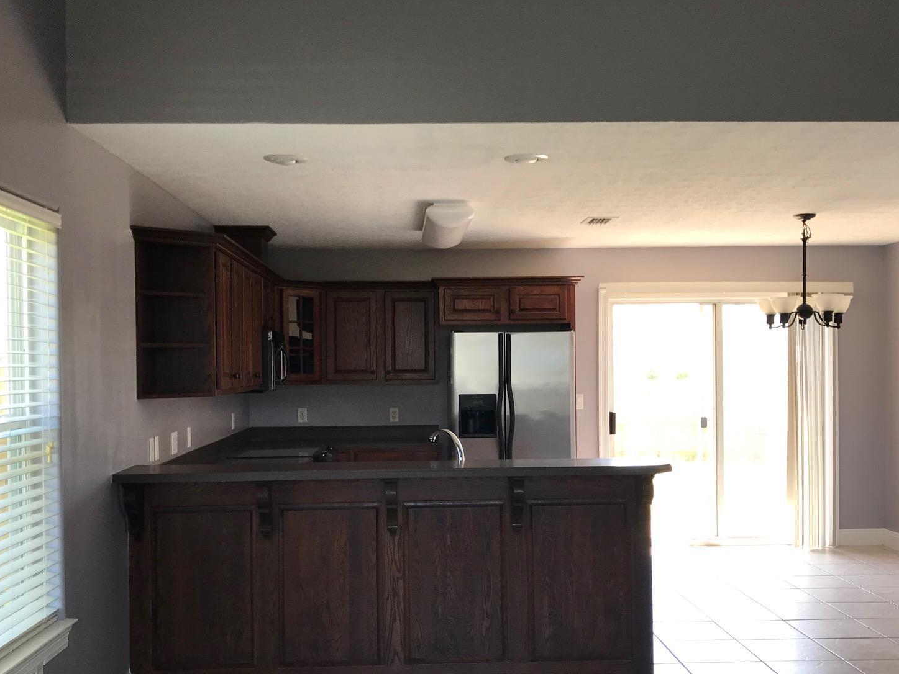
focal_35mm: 39
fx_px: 1013
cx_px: 442
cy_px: 379
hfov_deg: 47.9
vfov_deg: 36.8
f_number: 1.8
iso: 25
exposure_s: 1/60
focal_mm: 3.99
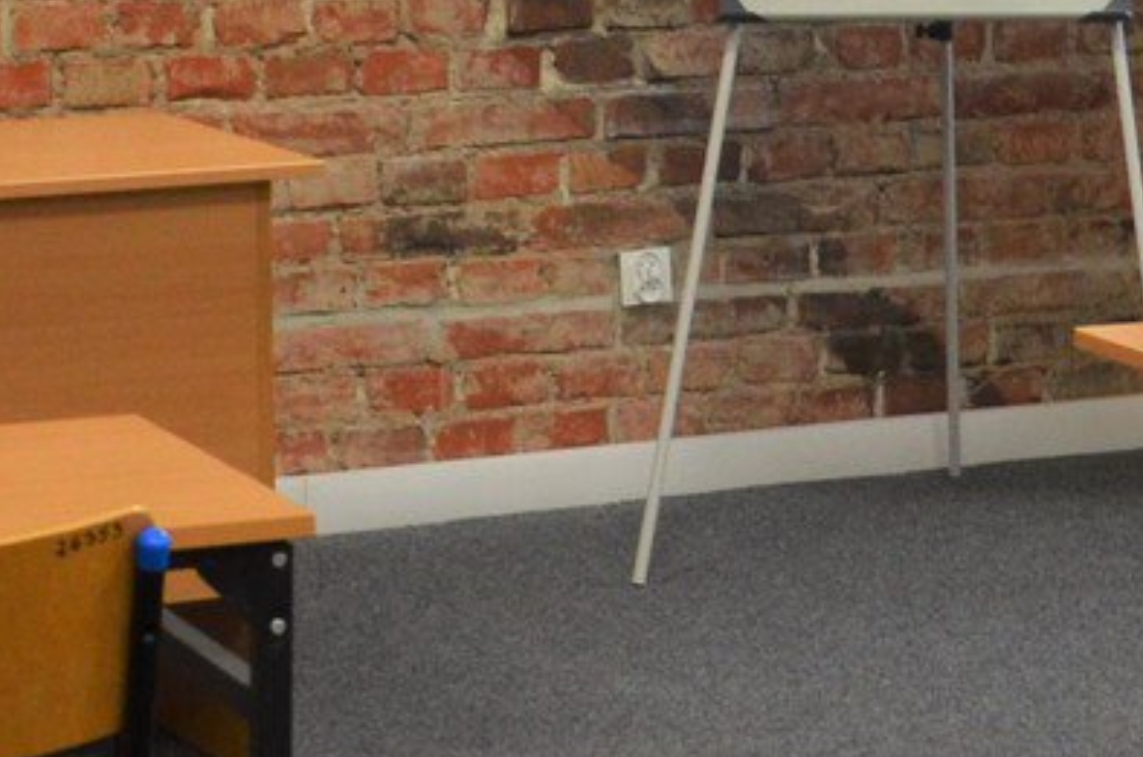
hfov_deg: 13.5
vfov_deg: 9.0
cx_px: 1334
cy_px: -284
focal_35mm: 149
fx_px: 4721
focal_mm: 18
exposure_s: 1/60
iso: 450
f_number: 4
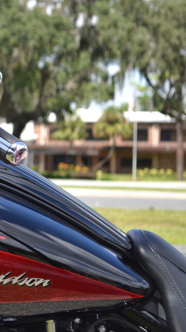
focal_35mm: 148
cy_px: 141
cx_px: -109
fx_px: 1299
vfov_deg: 14.5
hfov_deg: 8.0
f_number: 5.6
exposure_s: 1/160
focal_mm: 50
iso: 100
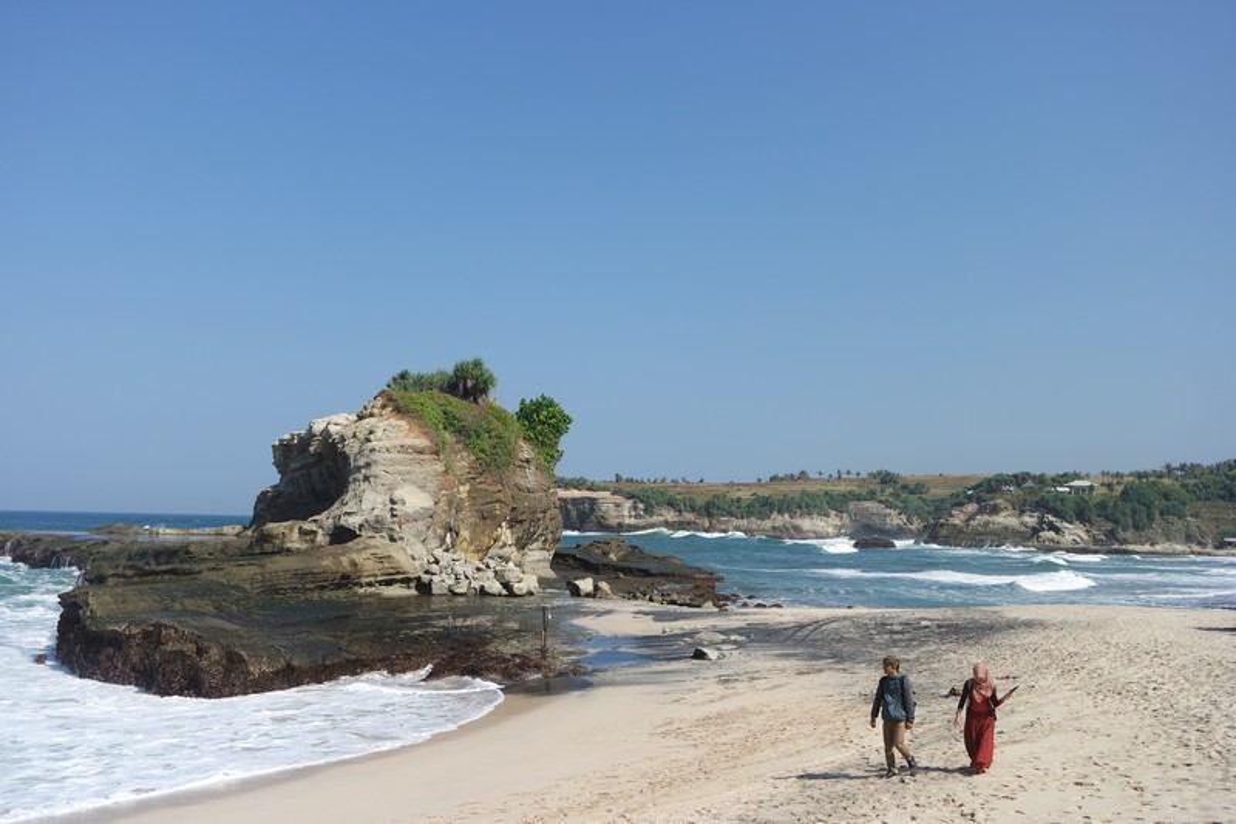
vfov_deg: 41.1
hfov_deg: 58.7
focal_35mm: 32
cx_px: 618
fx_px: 1098
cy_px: 412
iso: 100
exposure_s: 1/400
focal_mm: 21
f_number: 5.6
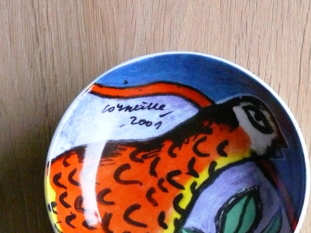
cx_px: 156
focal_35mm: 281
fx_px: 2525
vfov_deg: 5.3
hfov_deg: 7.0
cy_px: 116
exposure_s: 1/100
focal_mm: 33.4
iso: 800
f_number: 4
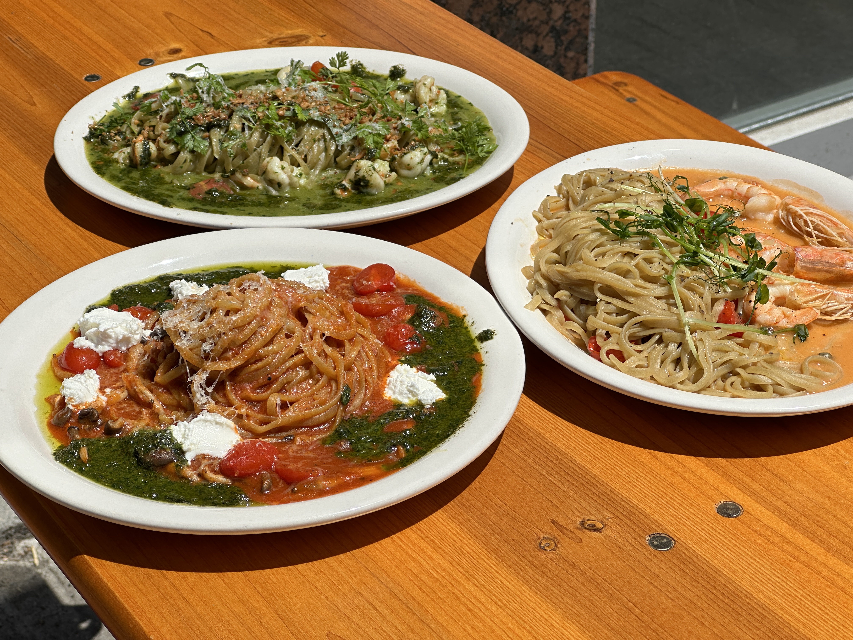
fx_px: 1897
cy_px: 320
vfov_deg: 19.1
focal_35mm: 77
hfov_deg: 25.3
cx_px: 426
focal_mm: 9
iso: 32
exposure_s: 1/1292
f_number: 2.8
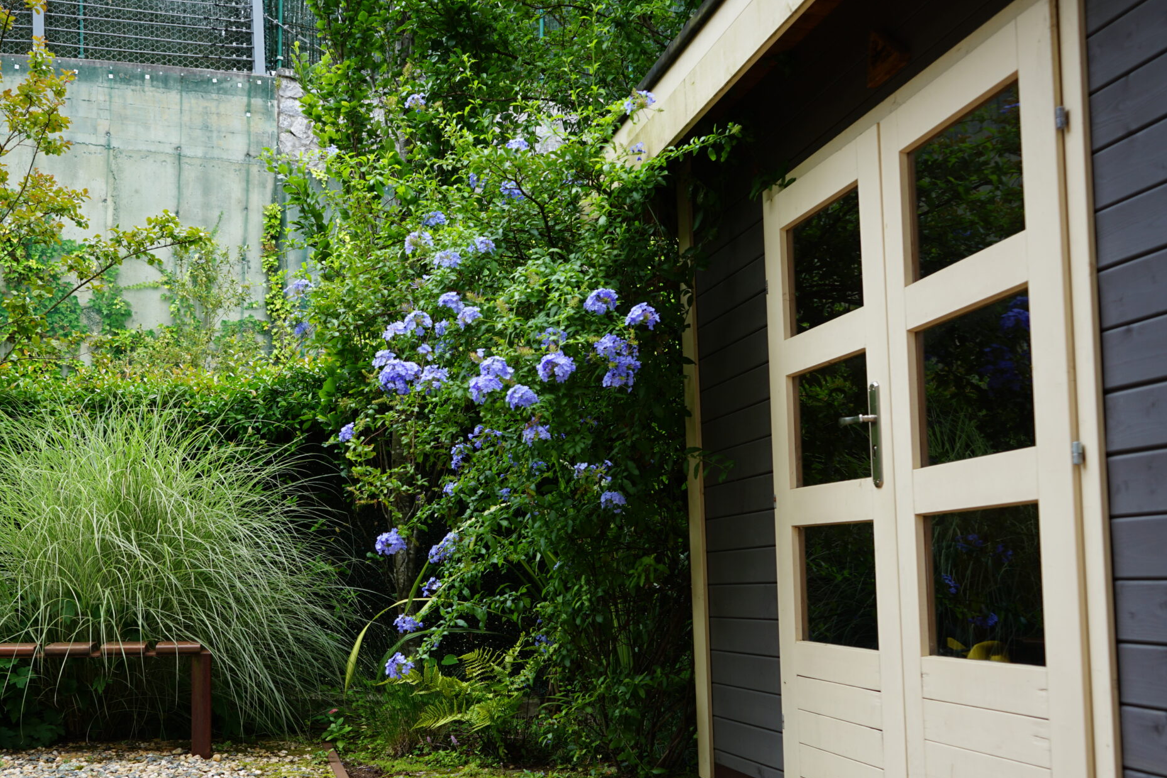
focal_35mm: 40
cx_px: 372
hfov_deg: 47.5
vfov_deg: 33.3
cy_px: 462
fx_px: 1297
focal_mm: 29
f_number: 4.5
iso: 100
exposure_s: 1/60
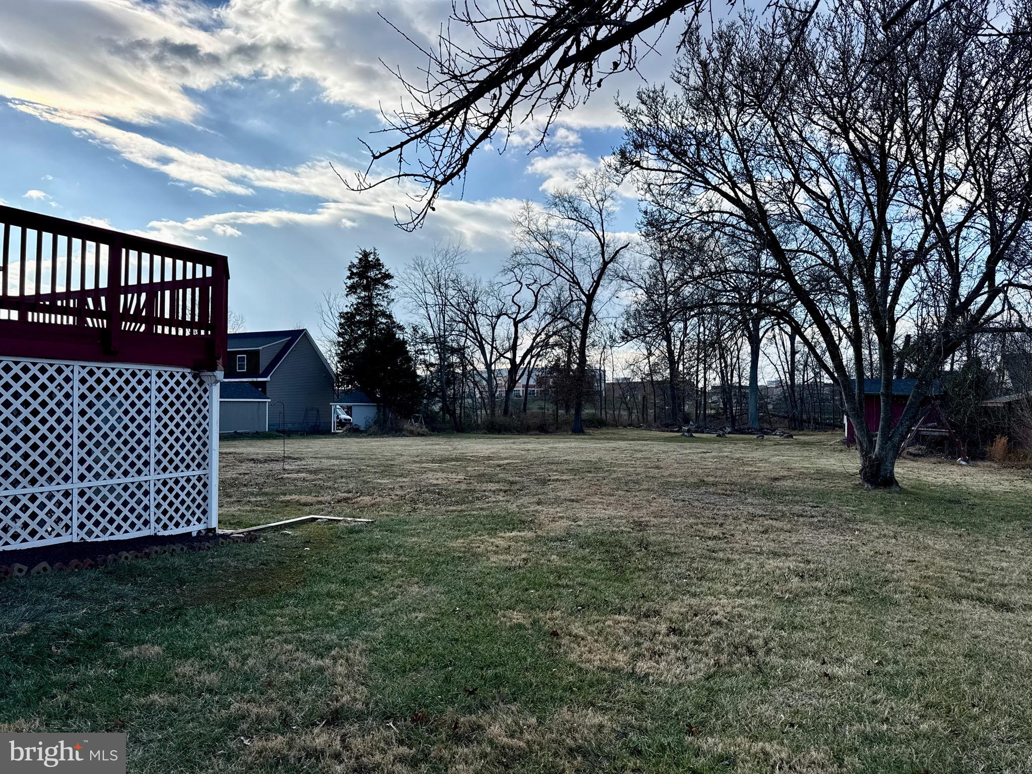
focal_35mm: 24
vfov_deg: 56.8
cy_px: 387
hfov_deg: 71.6
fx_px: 716
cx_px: 516
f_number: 1.78
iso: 100
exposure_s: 1/6711
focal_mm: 6.76
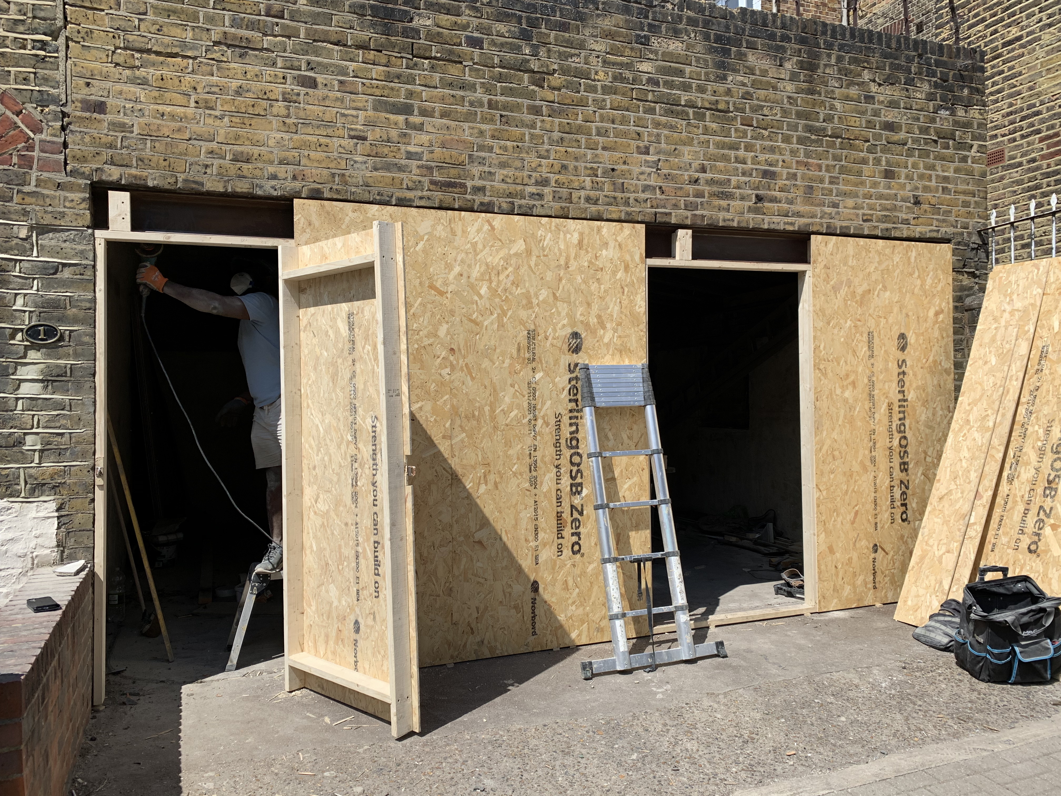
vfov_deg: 53.1
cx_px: 530
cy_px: 398
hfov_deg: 67.3
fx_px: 797
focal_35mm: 26
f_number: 1.8
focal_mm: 4.25
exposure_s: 1/2611
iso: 25
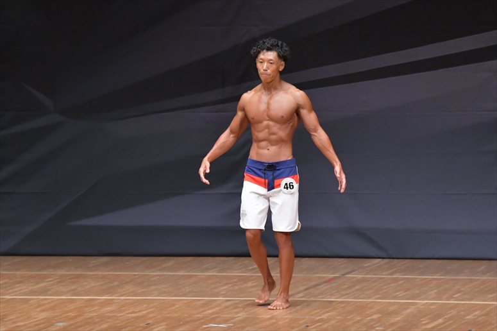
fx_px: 3933
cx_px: 248
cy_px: 166
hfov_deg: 7.2
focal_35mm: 285
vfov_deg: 4.8
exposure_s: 1/400
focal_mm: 190
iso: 6400
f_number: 5.6
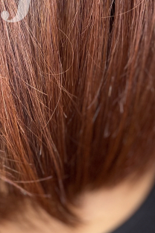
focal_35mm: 81
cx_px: 18
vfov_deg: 23.9
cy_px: -3
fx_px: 523
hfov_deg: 16.6
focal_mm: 4.2
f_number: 1.6
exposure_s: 1/100
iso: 50
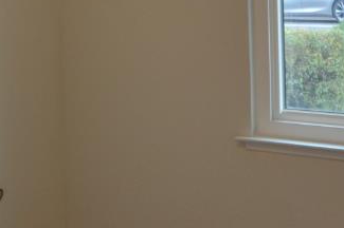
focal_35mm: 97
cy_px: -89
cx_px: 115
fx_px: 926
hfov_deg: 21.0
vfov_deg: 13.4
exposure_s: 1/80
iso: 400
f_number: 4.5
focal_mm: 14
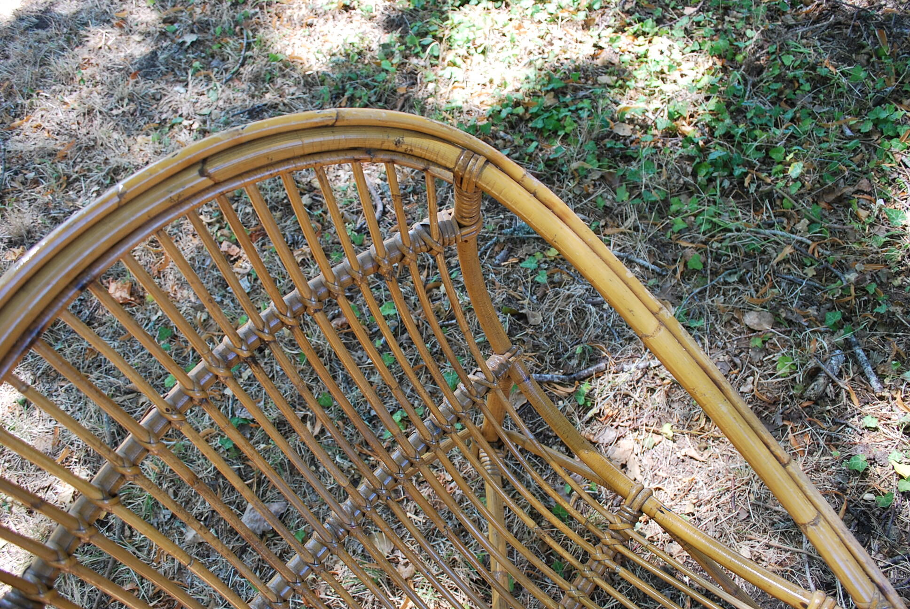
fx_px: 683
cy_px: 304
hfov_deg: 67.3
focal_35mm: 27
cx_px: 455
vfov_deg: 48.0
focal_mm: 18
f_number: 4.5
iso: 200
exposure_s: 1/80
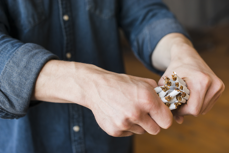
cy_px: 76
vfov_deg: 27.0
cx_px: 114
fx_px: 318
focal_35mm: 50
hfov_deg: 39.6
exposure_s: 1/160
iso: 400
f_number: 3.5
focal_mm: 50
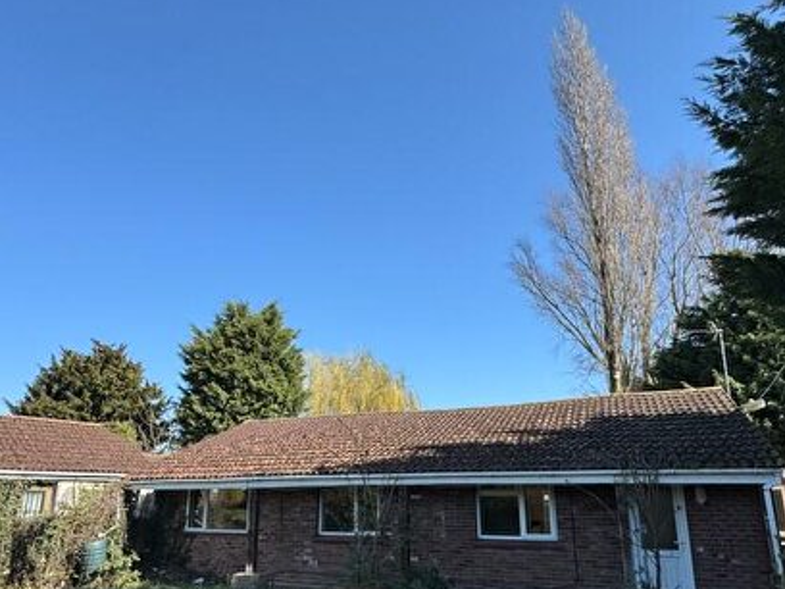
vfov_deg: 56.1
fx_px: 544
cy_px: 369
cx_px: 394
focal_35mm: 24
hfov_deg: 71.6
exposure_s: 1/1094
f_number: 2.2
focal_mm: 2.22
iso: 50
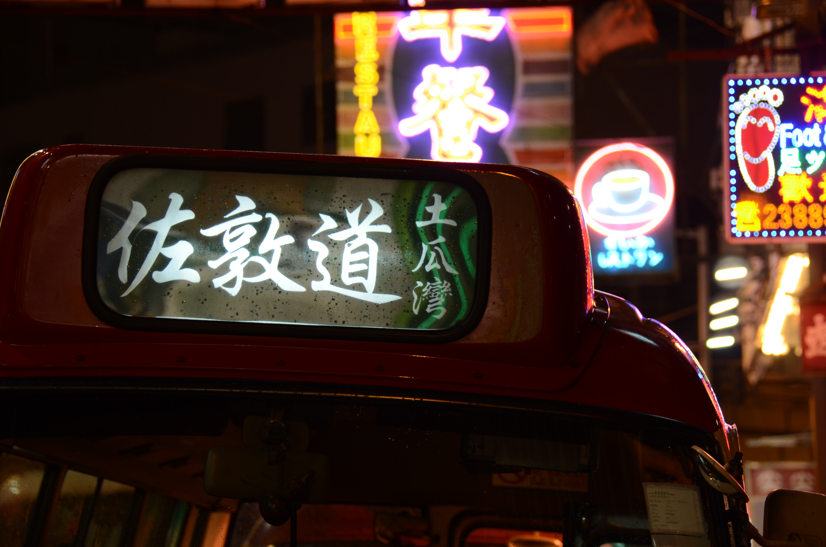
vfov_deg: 8.7
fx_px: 3606
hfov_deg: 13.1
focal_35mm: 158
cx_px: 413
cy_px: 274
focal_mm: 105
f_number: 5.6
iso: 250
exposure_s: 1/10
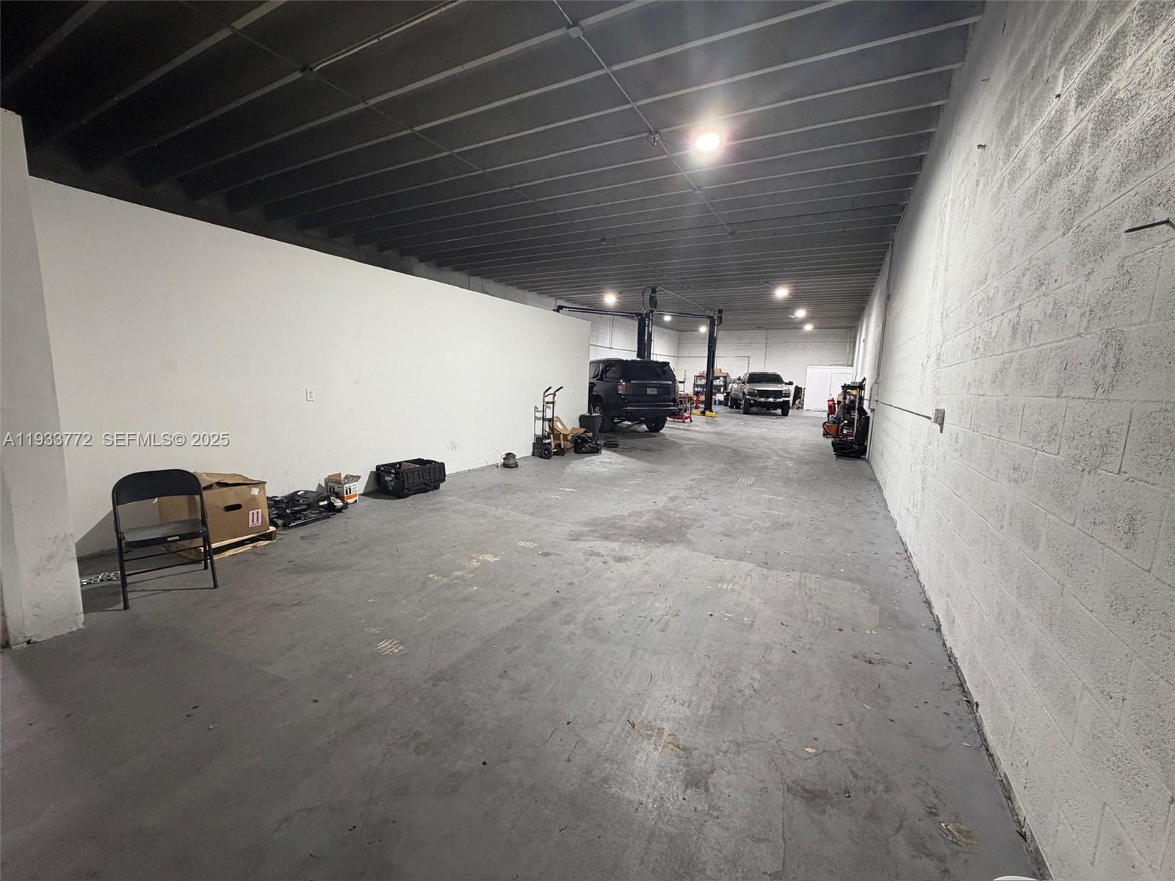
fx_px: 475
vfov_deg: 85.7
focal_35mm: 14
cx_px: 588
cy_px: 440
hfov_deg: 102.1
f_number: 2.2
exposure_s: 1/60
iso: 250
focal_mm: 2.22
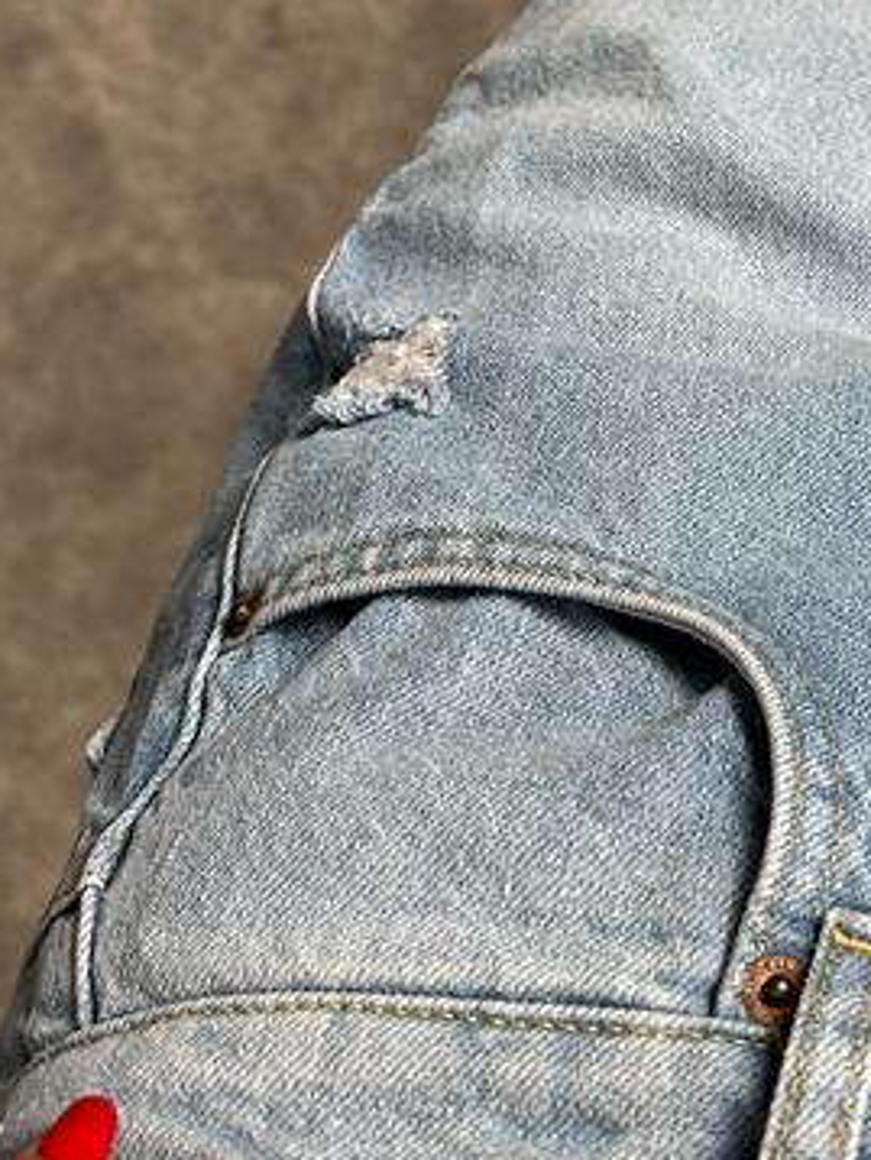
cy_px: 42
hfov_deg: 22.7
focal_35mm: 63
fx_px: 2111
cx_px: 795
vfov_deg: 29.0
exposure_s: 1/121
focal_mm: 6.86
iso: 100
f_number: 1.78
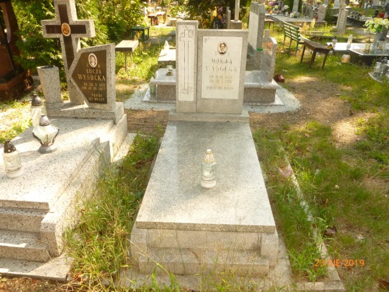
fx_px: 315
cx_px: 194
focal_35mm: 28
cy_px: 146
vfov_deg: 49.7
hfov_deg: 63.4
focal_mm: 5
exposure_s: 1/400
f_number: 3.3
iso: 200
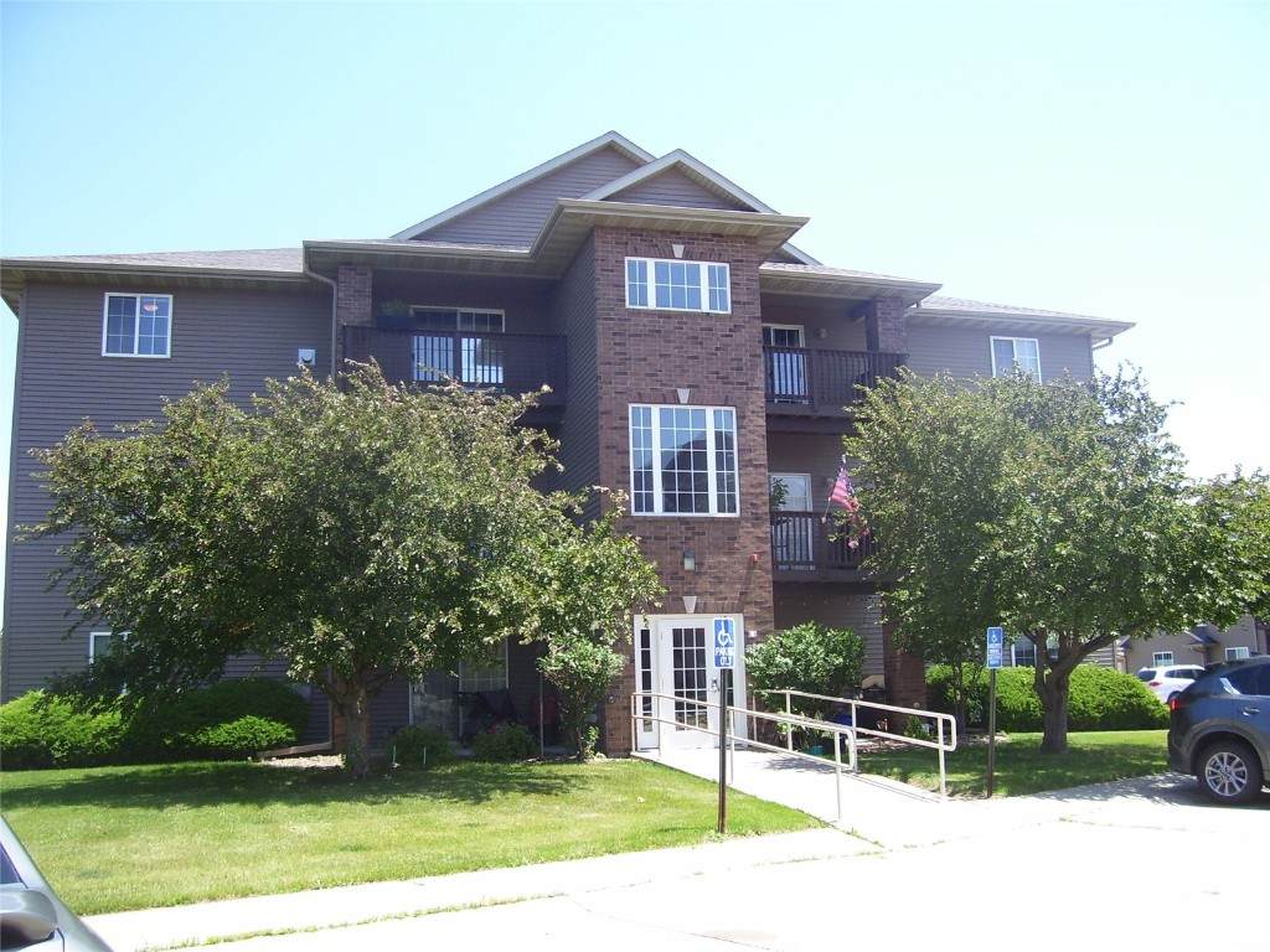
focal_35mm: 34
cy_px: 476
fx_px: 1247
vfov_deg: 41.8
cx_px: 635
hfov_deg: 54.0
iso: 80
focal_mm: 5.6
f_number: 2.7
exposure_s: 1/500
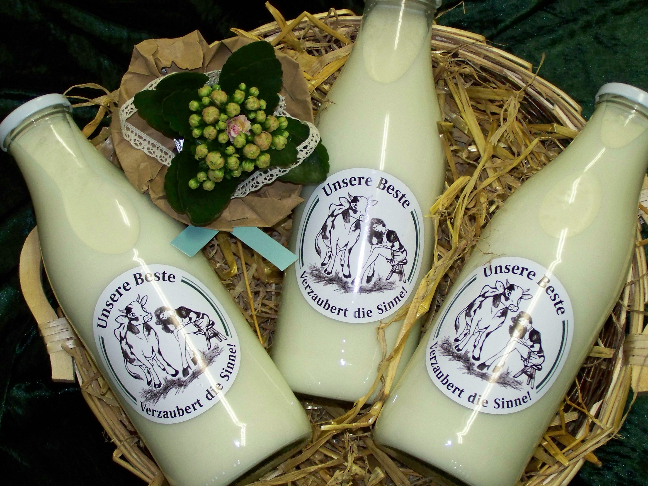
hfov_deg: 27.0
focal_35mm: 72
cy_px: 256
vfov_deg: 20.4
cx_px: 345
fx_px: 1348
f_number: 3.2
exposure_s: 1/60
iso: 200
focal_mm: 11.2
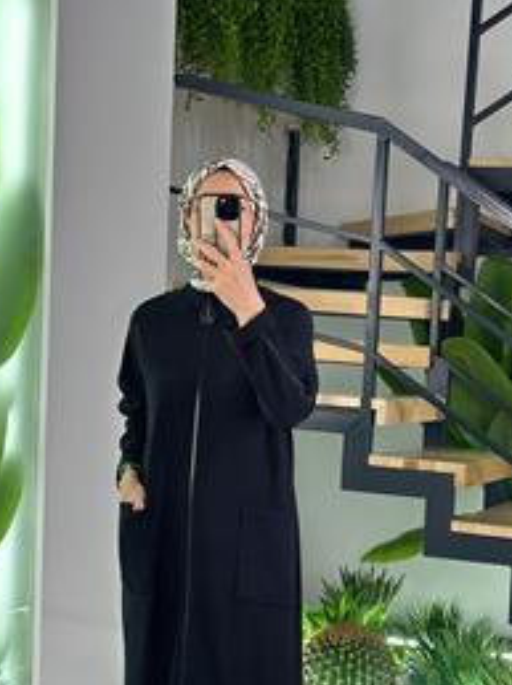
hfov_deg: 19.1
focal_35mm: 77
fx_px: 1521
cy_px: 482
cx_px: 202
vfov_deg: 25.2
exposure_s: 1/123
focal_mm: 6.86
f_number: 1.78
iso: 64
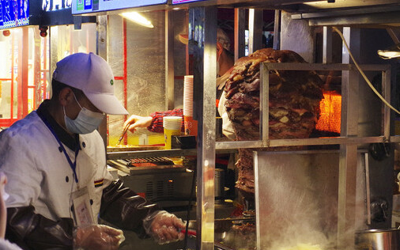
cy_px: 57
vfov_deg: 17.3
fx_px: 817
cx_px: 246
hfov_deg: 27.4
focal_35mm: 75
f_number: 8
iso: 1600
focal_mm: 31
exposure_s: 1/100
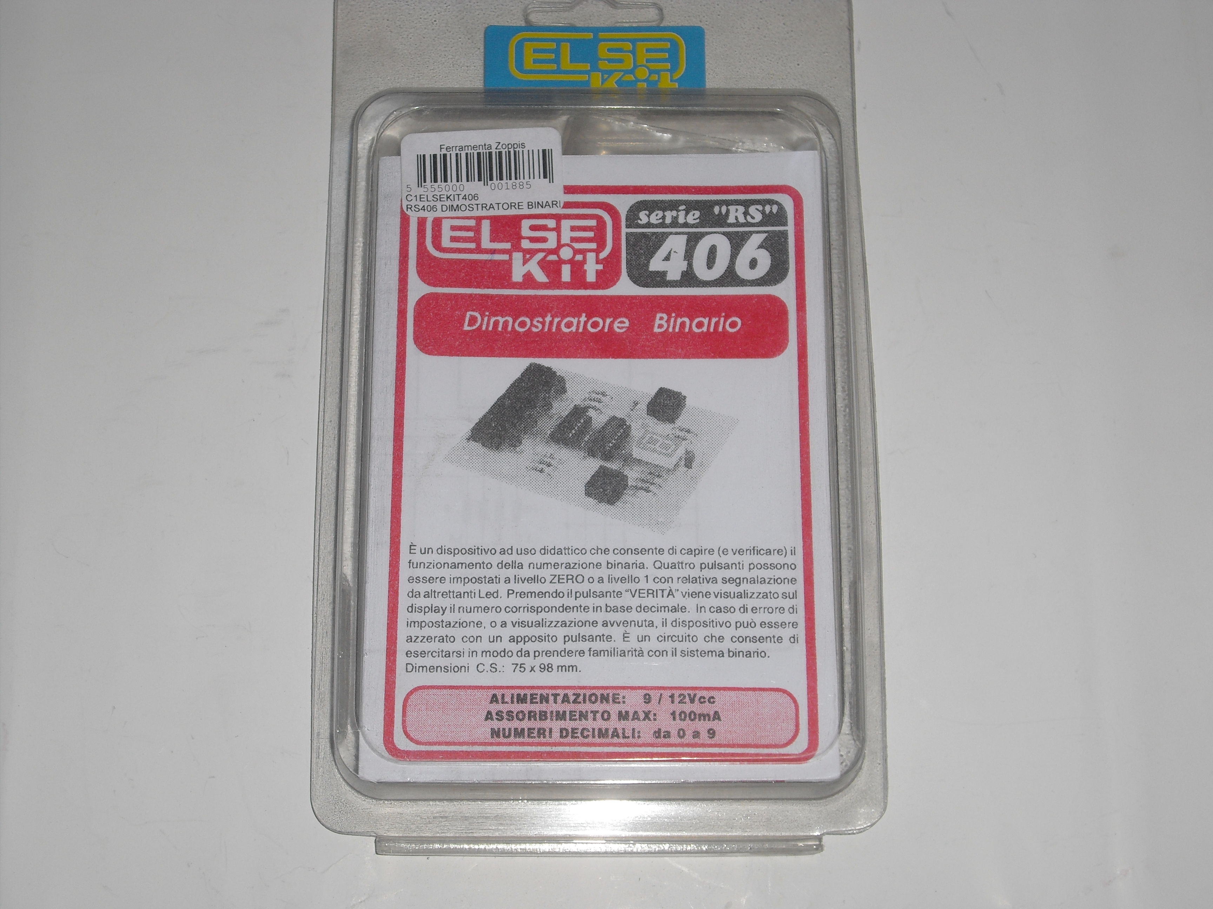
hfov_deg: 34.9
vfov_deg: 26.6
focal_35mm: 55
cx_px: 606
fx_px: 1927
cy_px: 454
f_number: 3.4
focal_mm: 9
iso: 64
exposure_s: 1/60
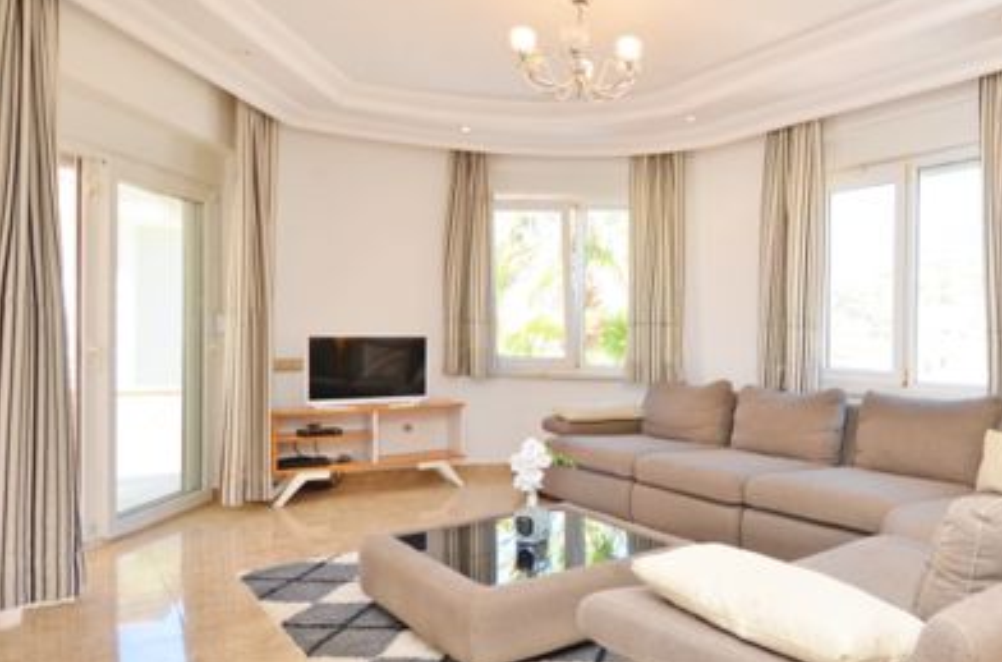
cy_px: 330
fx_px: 749
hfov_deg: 63.4
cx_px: 758
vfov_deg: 47.7
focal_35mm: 27
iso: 200
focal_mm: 10
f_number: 5
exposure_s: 1/100
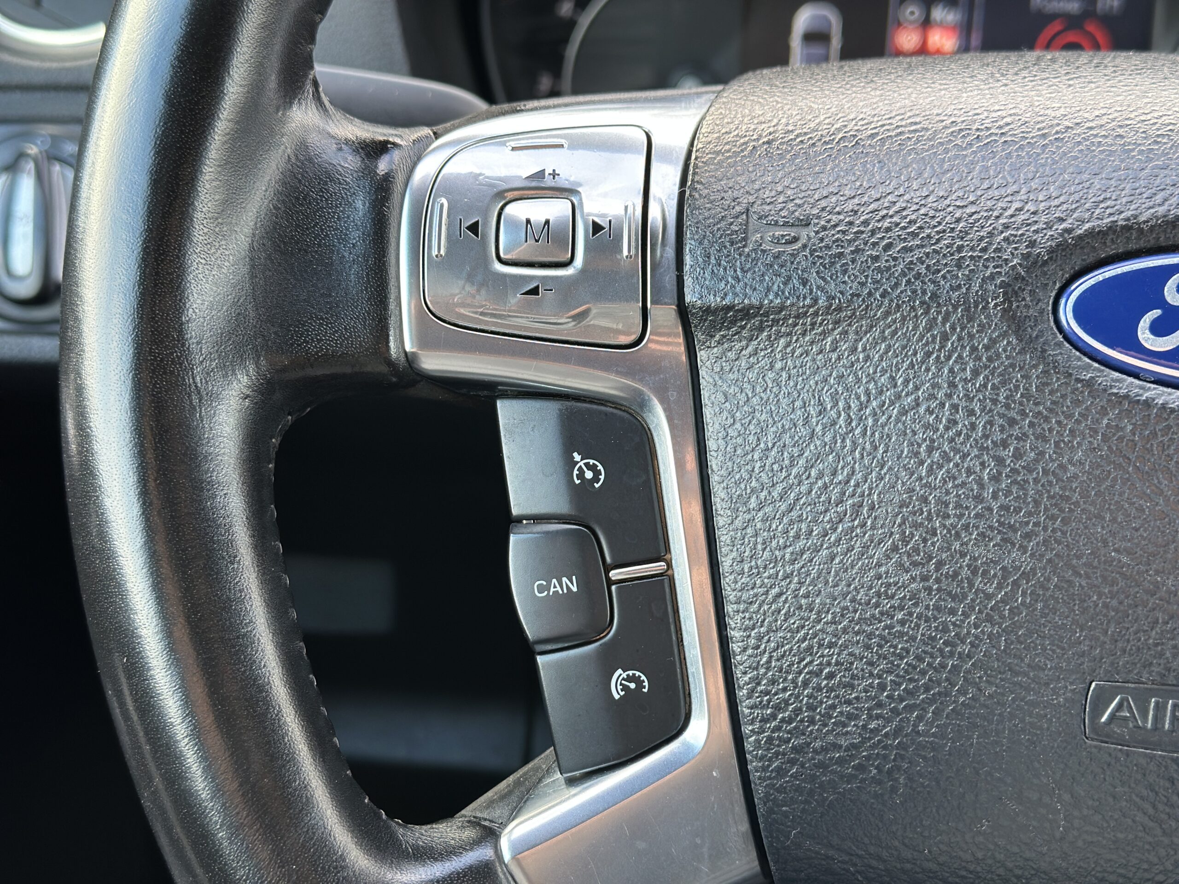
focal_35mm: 48
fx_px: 1635
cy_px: 442
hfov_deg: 39.7
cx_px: 590
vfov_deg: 30.3
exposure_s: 1/85
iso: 125
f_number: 1.78
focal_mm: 6.86
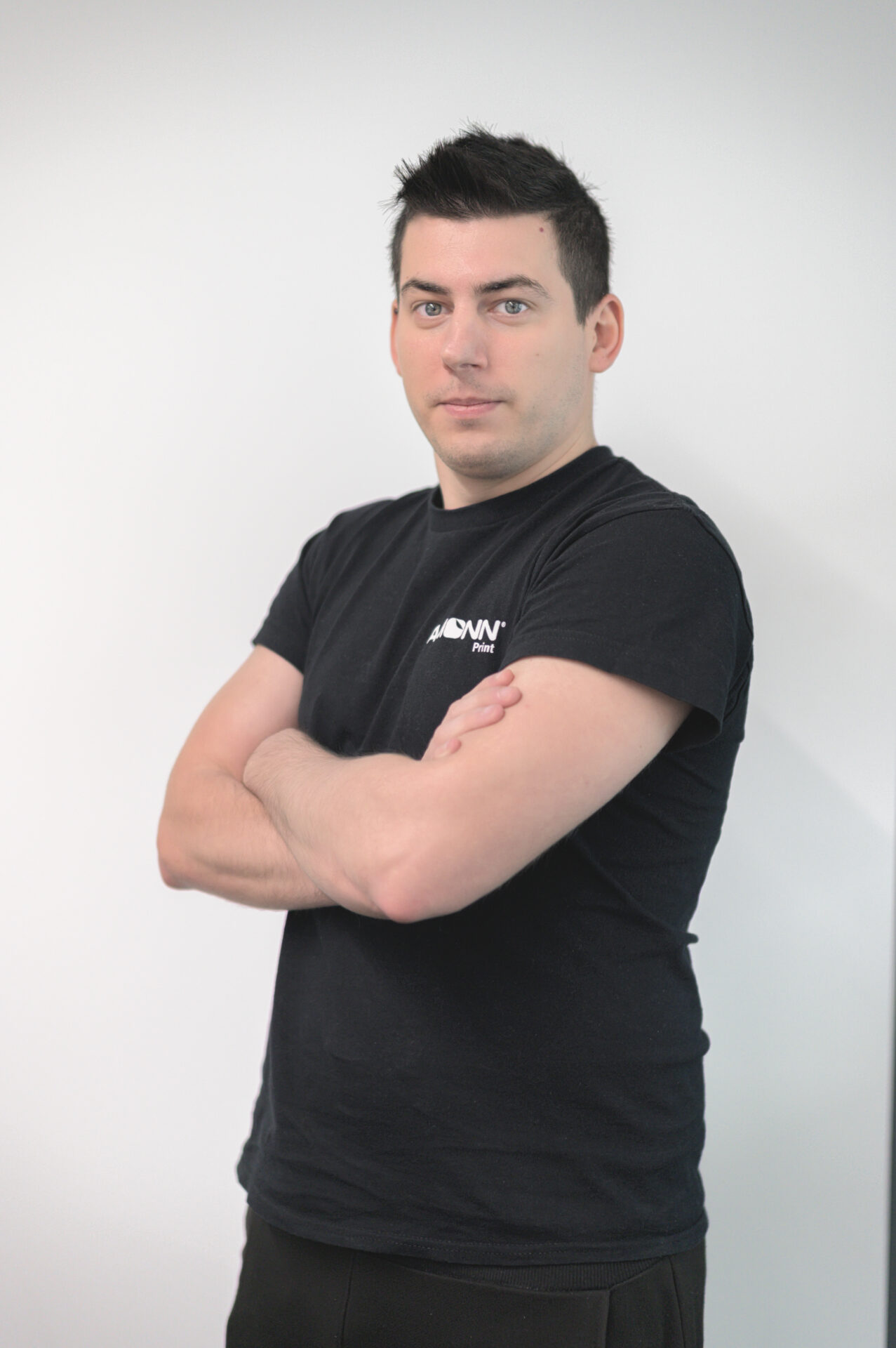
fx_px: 1870
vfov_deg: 39.6
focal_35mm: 50
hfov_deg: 27.0
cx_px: 448
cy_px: 674
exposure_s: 1/160
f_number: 1.8
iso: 400
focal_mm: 50
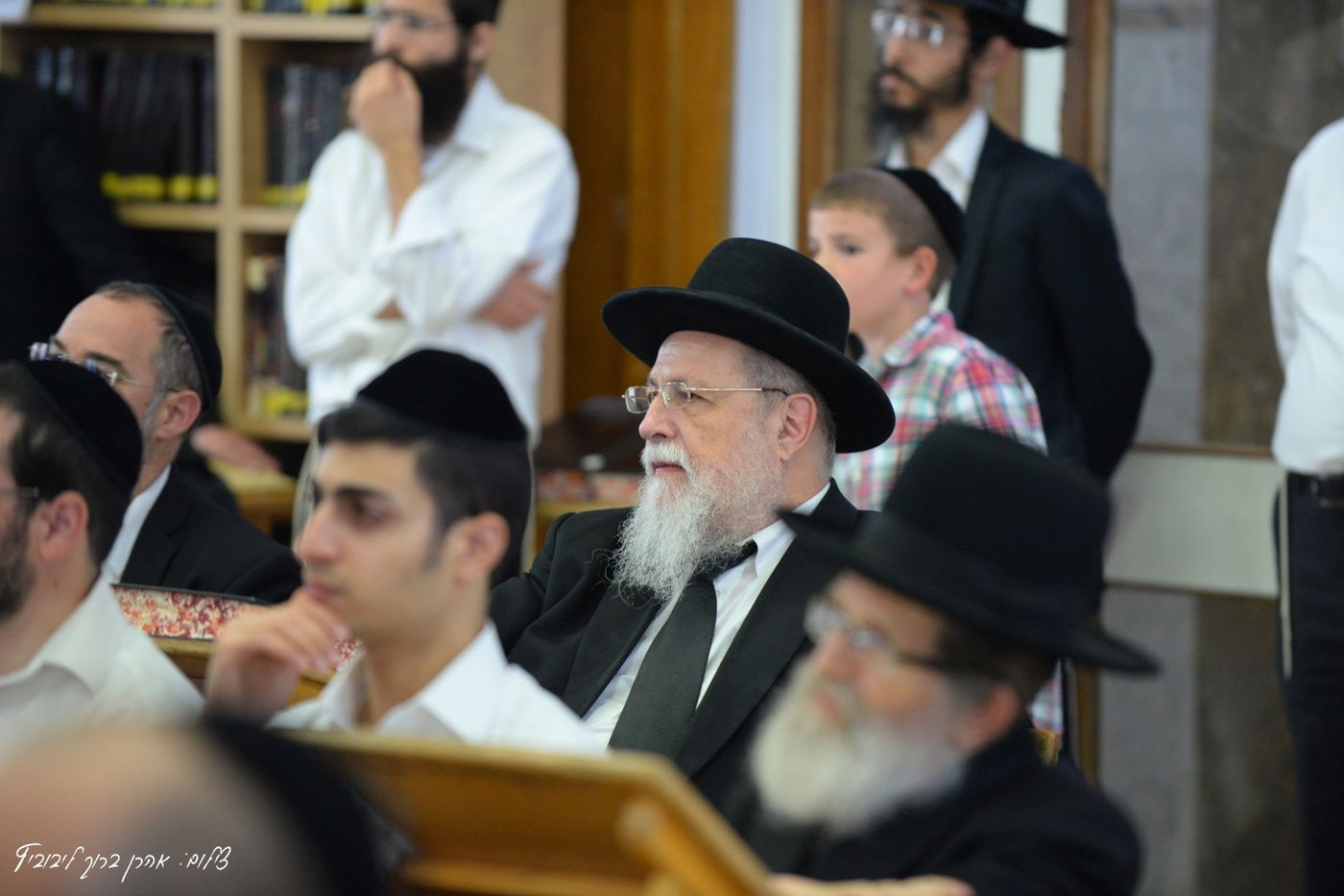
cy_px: 448
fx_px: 7468
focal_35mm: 200
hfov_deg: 10.3
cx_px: 672
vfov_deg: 6.9
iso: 2000
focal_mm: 200
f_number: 3.2
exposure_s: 1/160
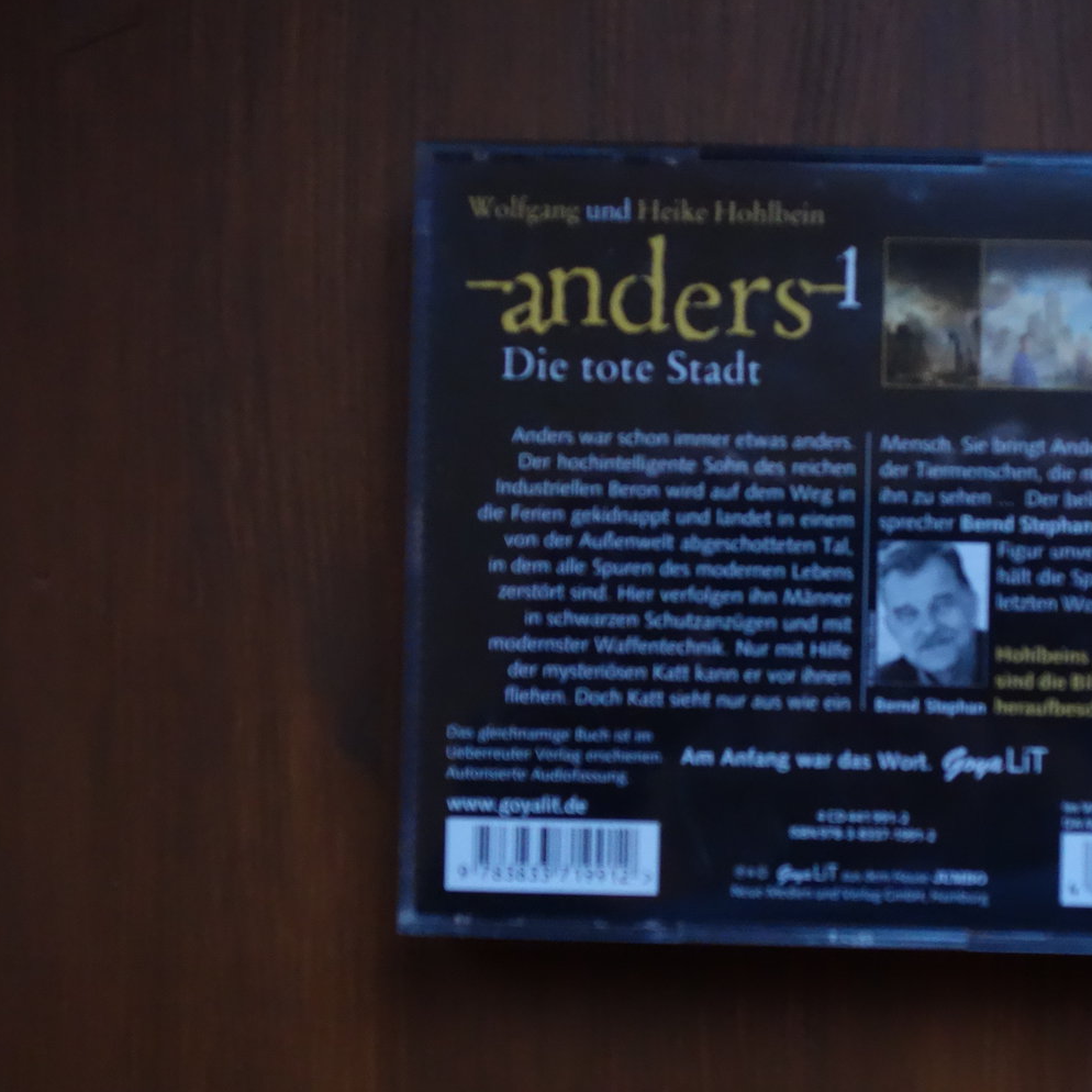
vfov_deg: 25.4
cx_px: 783
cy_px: 544
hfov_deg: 25.1
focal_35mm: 68
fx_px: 2427
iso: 3200
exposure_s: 1/30
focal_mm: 19.53
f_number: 3.5
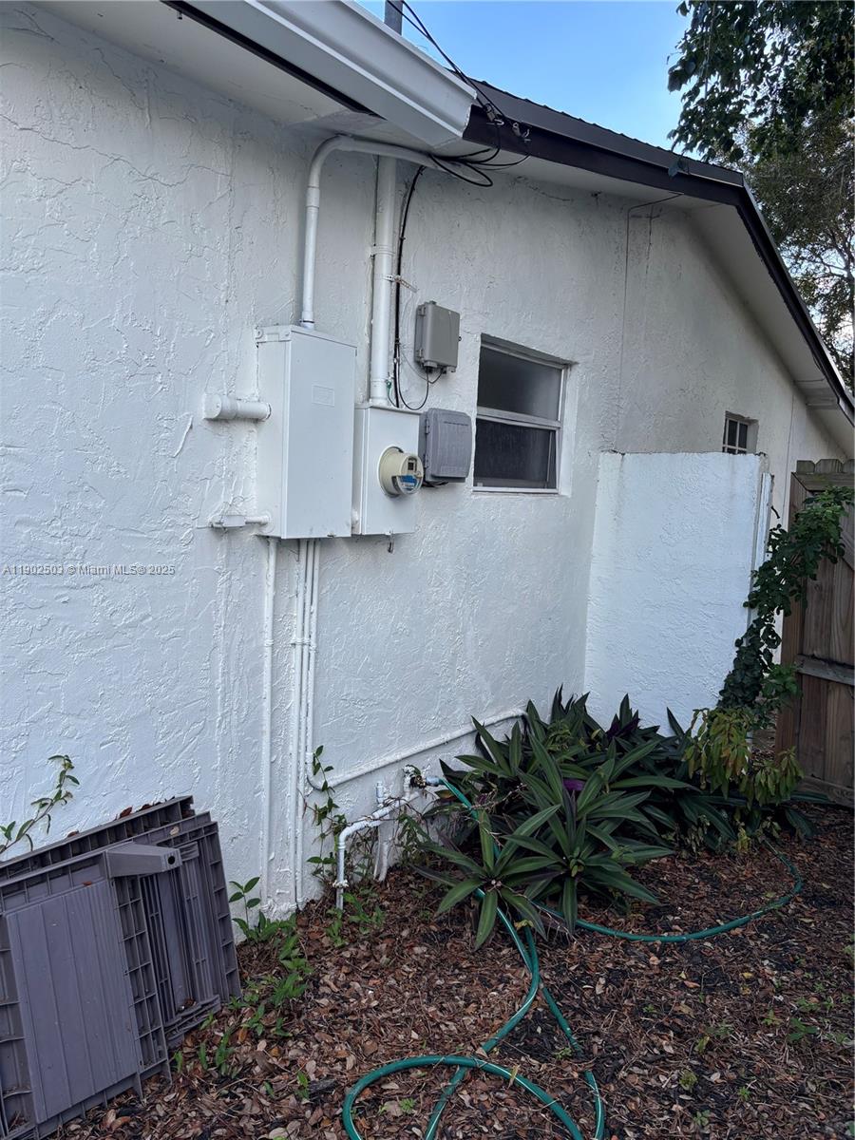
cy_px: 570
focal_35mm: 26
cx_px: 428
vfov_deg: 67.3
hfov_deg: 53.1
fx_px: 856
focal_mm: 5.96
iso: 50
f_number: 1.6
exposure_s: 1/517
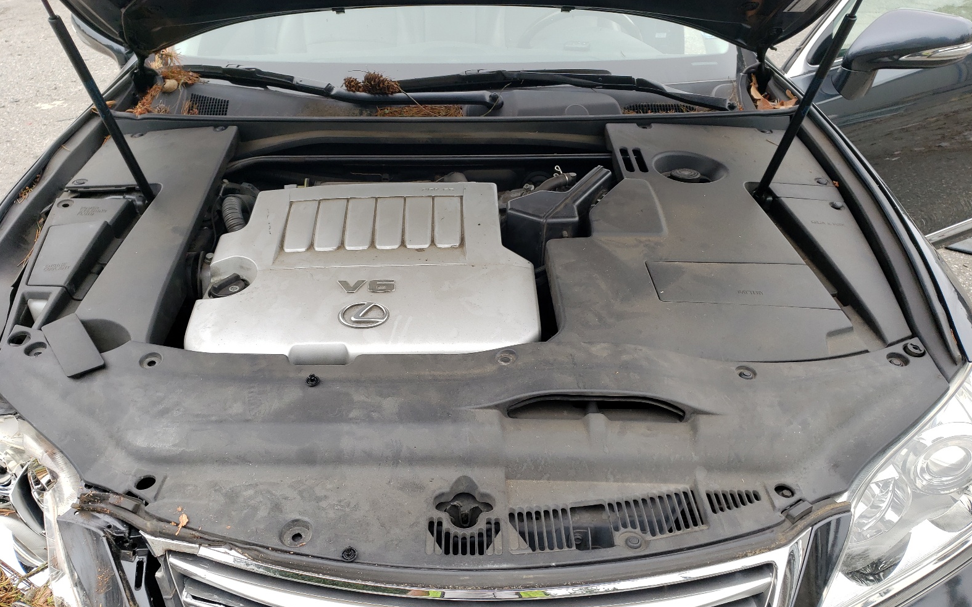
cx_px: 483
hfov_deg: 66.5
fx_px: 742
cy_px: 298
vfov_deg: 44.5
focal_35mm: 28
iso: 50
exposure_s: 1/357
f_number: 1.5
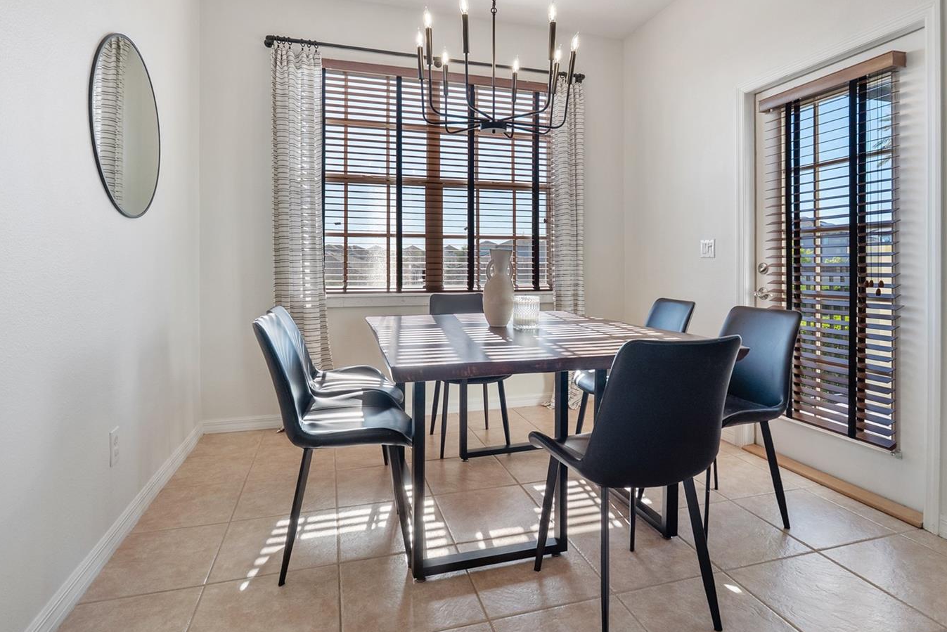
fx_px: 500
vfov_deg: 64.4
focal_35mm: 19
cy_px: 283
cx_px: 479
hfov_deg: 86.9
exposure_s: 1/30
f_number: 9
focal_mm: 16
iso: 320
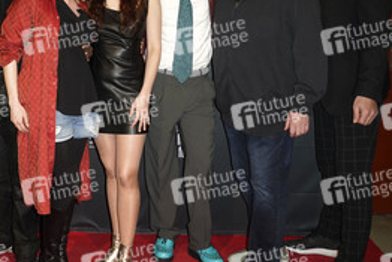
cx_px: 80
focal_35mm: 55
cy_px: 75
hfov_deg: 35.1
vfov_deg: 24.5
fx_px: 599
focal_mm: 32
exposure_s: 1/200
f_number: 5.6
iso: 320
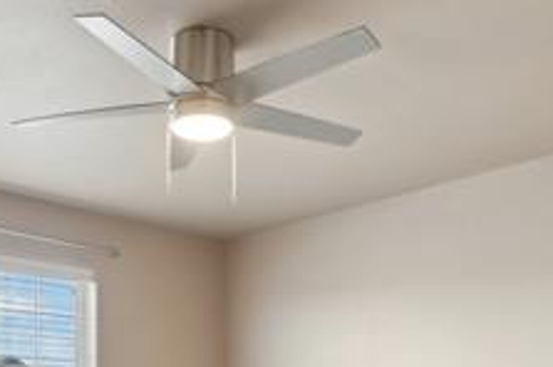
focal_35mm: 46
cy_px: 427
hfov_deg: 42.4
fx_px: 706
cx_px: 203
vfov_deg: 26.3
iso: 500
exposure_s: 1/80
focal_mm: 16
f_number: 7.1
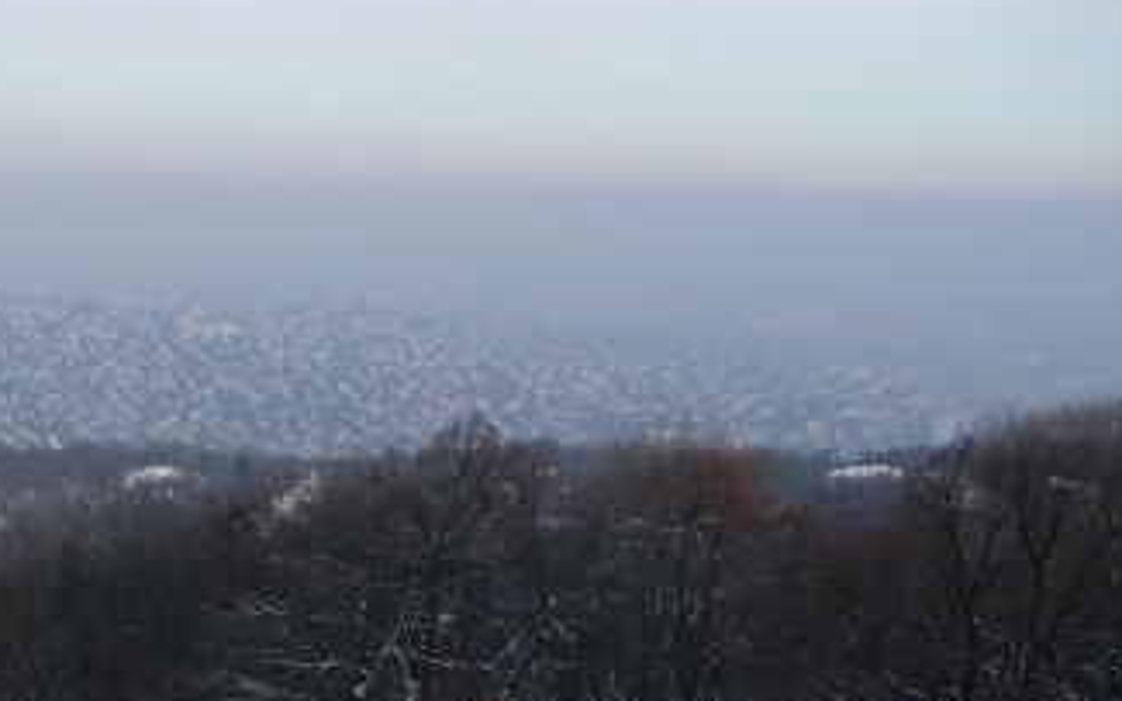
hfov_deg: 26.0
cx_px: -131
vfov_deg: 16.5
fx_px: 2232
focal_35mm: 73
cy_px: 988
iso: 100
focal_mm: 4.7
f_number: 3.3
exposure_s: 1/500
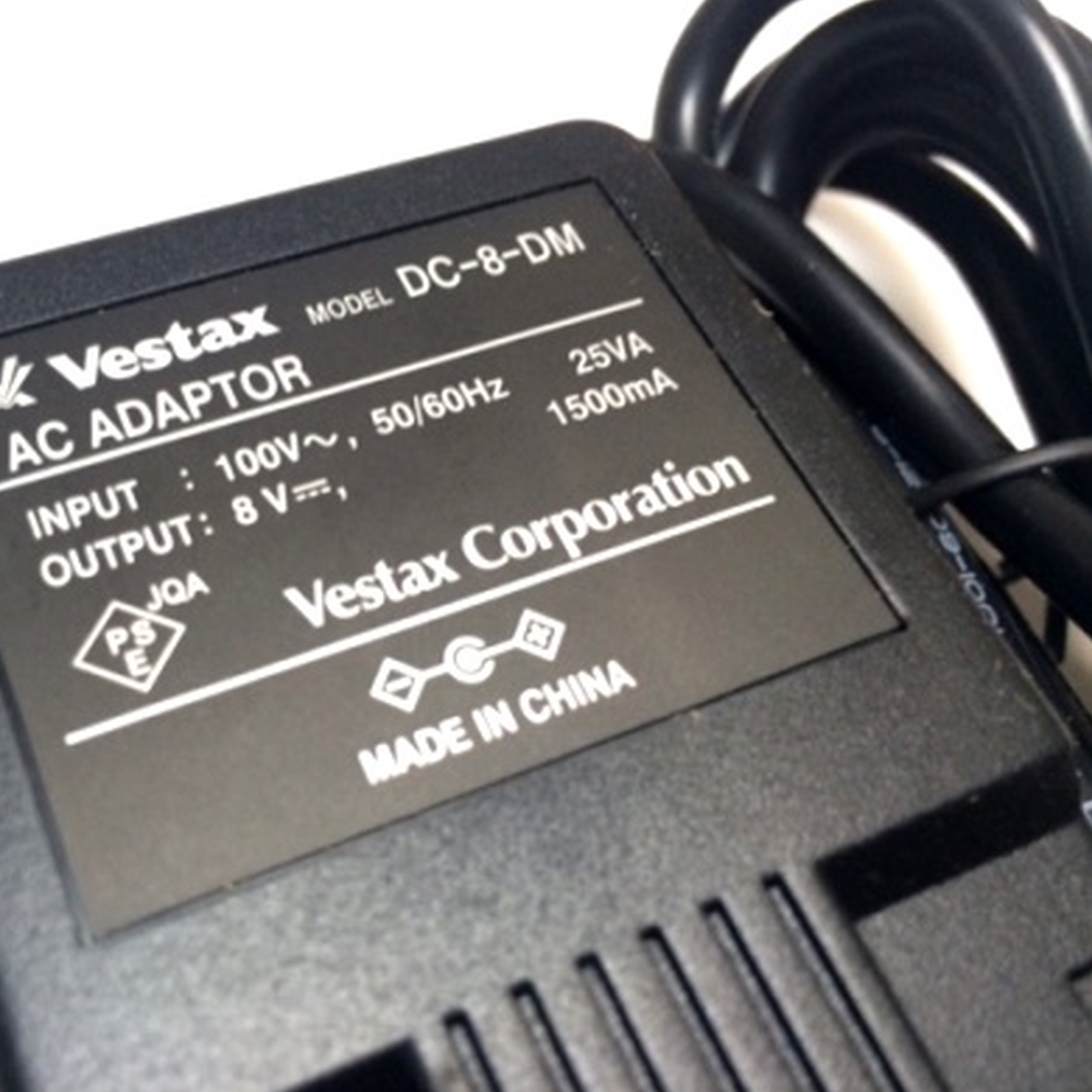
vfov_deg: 47.2
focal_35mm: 35
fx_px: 1249
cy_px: 549
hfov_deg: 46.4
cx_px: 351
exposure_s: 1/33
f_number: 2.2
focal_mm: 4.15
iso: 250
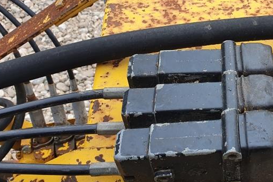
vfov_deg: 24.9
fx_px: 409
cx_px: 249
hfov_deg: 34.7
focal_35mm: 54
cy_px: 60
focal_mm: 4.32
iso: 50
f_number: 2.4
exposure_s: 1/344
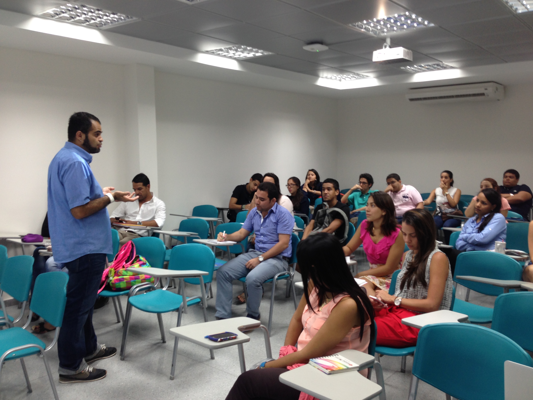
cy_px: 200
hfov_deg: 55.4
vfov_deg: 42.9
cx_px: 266
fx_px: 508
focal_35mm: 33
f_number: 2.4
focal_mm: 4.12
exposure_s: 1/20
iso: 50
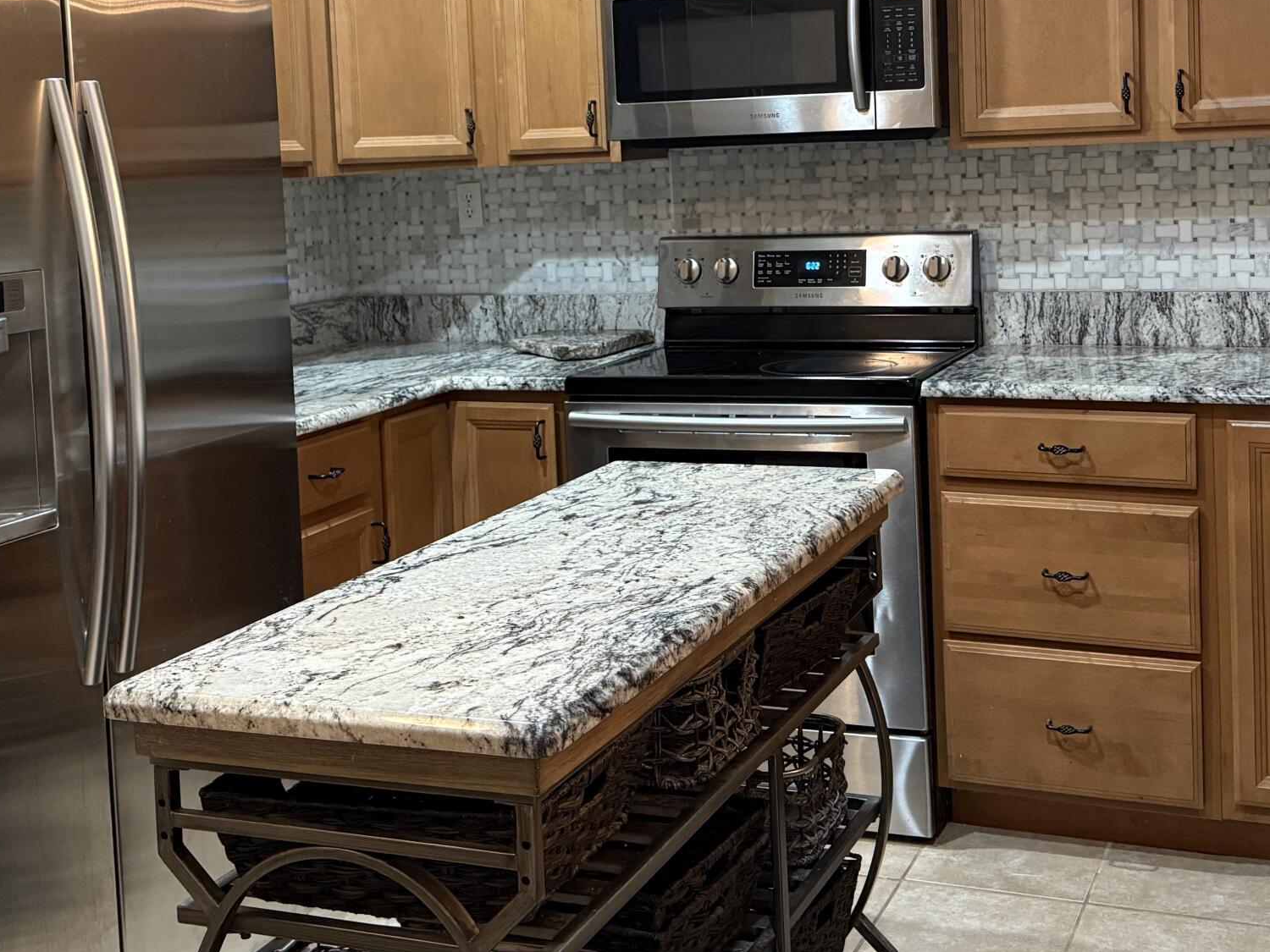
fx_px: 1761
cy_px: 235
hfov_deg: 39.6
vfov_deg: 29.8
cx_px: 665
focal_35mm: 48
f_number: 1.78
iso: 500
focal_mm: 6.76
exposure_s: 1/60
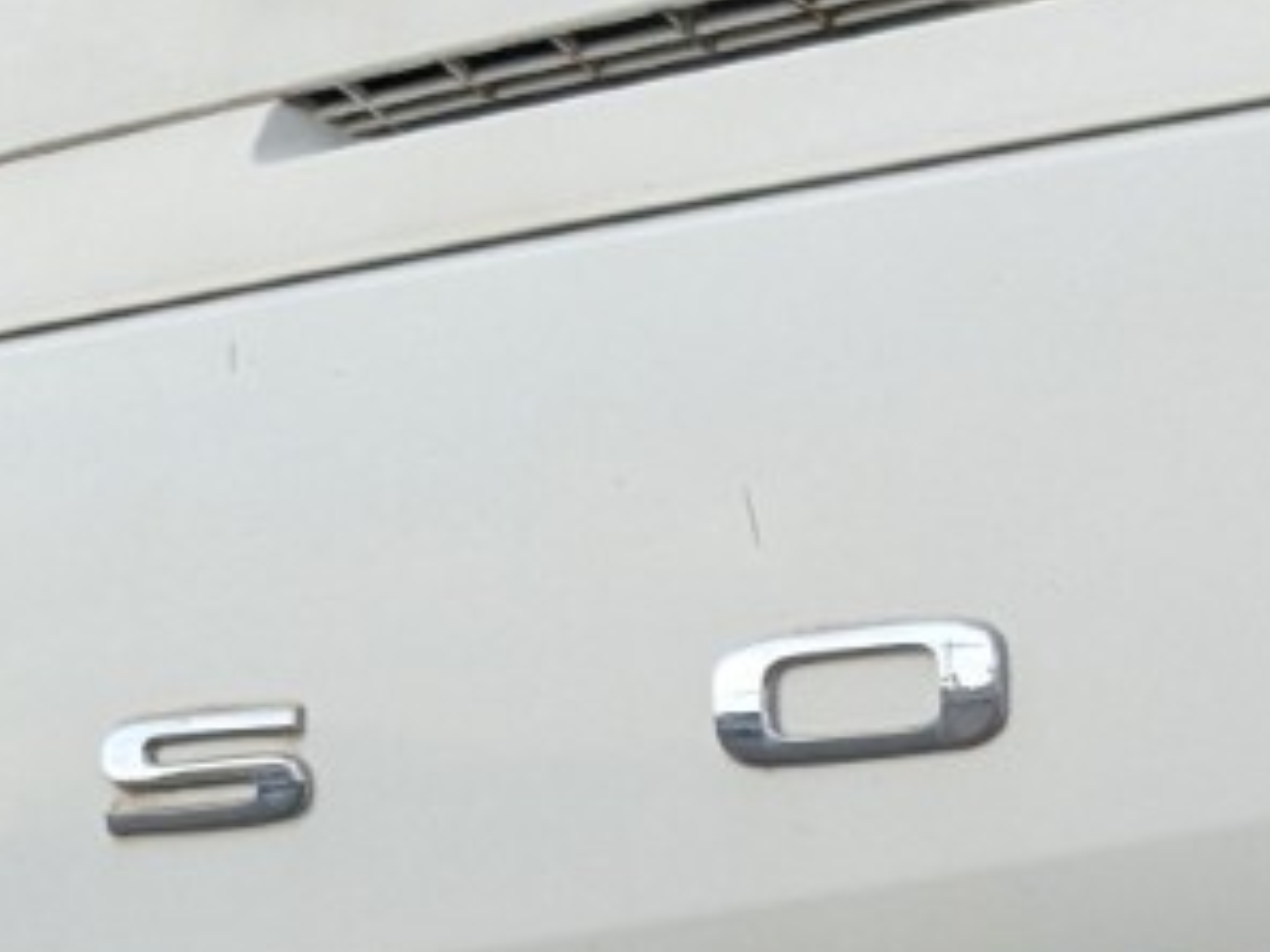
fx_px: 5356
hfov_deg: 12.9
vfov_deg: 9.6
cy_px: 1801
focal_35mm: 146
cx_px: 1811
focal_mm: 4.38
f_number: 1.73
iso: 56
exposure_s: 1/1949
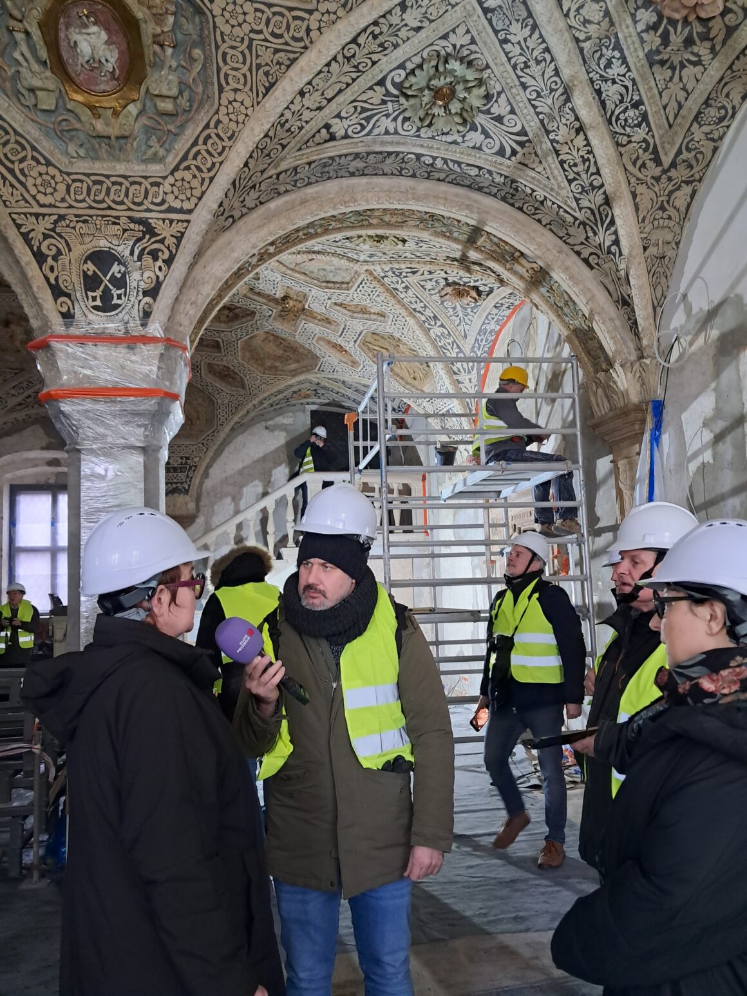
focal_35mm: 27
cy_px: 498
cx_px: 374
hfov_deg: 51.3
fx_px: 777
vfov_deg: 65.3
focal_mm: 4
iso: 640
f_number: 1.8
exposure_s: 1/33
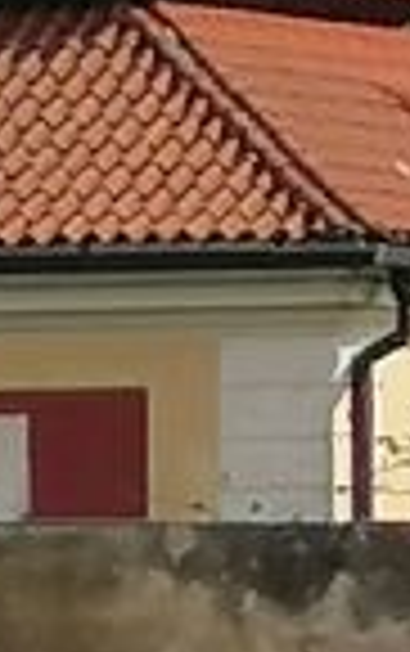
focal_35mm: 578
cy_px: -216
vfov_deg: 3.6
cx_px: 95
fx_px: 10303
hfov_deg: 2.3
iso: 50
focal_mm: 4.75
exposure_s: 1/1520
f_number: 1.8
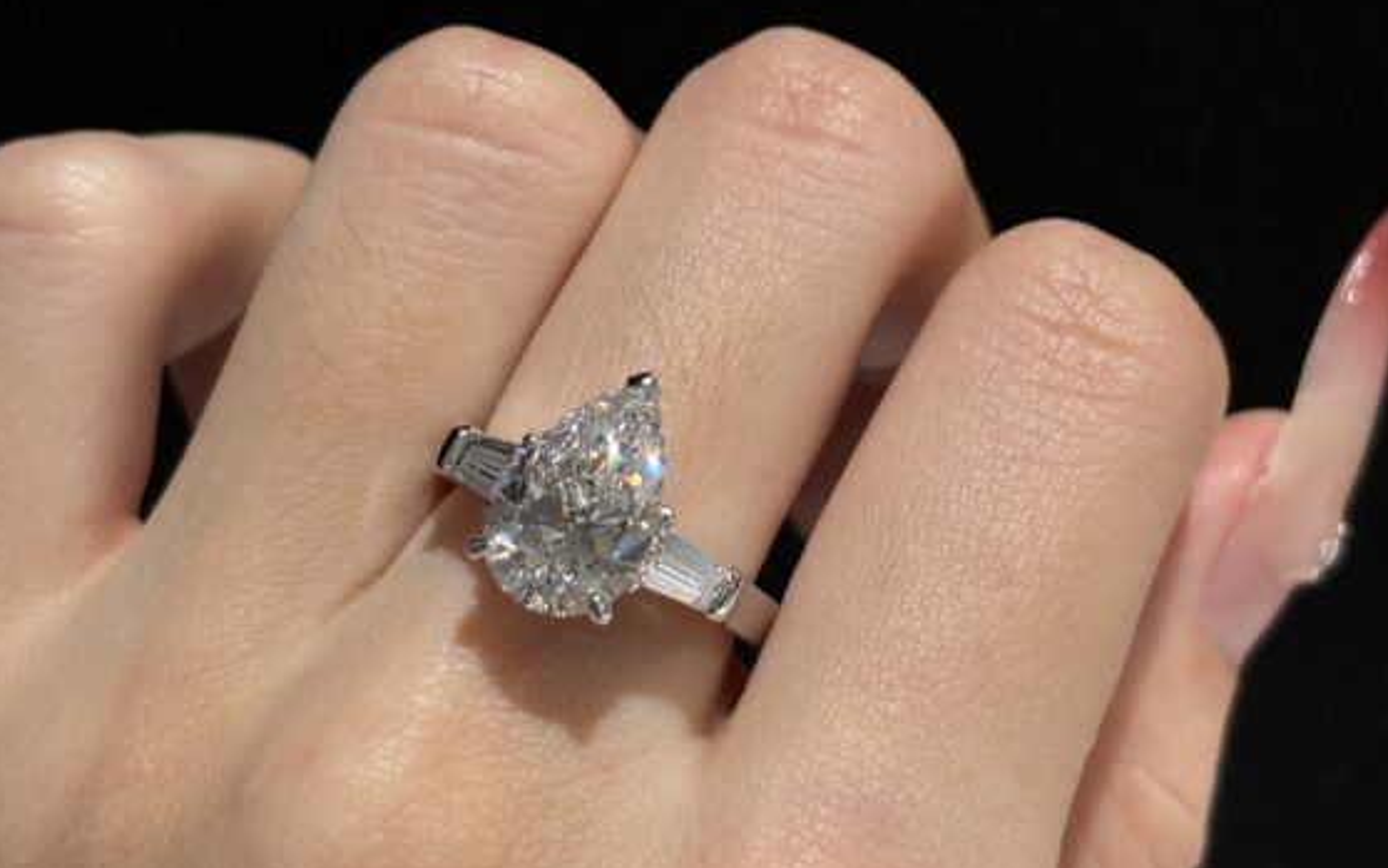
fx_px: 2989
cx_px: 652
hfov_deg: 26.1
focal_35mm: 79
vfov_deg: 16.5
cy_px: 286
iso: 32
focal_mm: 5.96
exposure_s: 1/198
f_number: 1.6
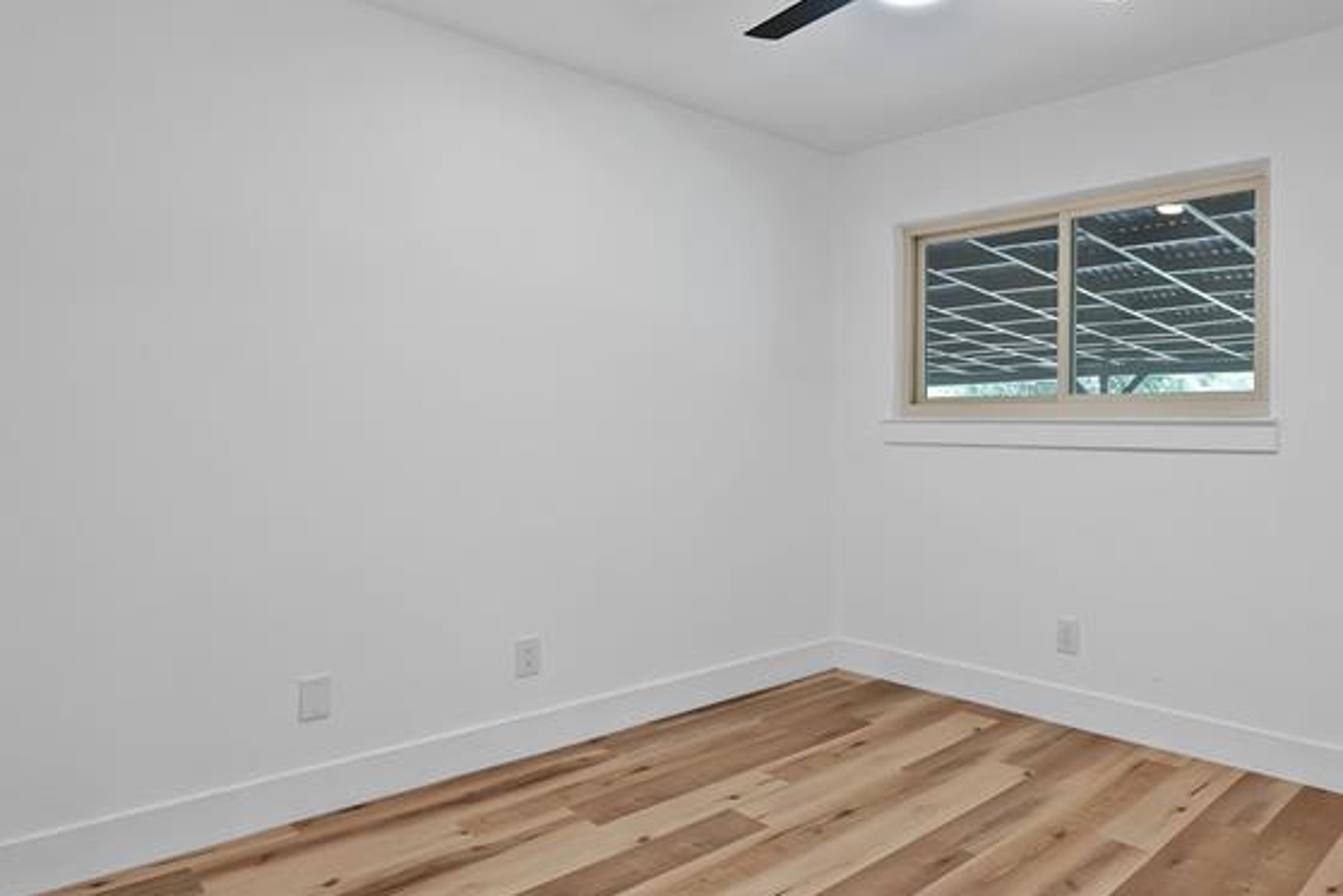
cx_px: 846
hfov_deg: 77.1
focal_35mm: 22
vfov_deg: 57.1
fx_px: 821
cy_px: 395
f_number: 9
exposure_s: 1/2.5
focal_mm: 12
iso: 640
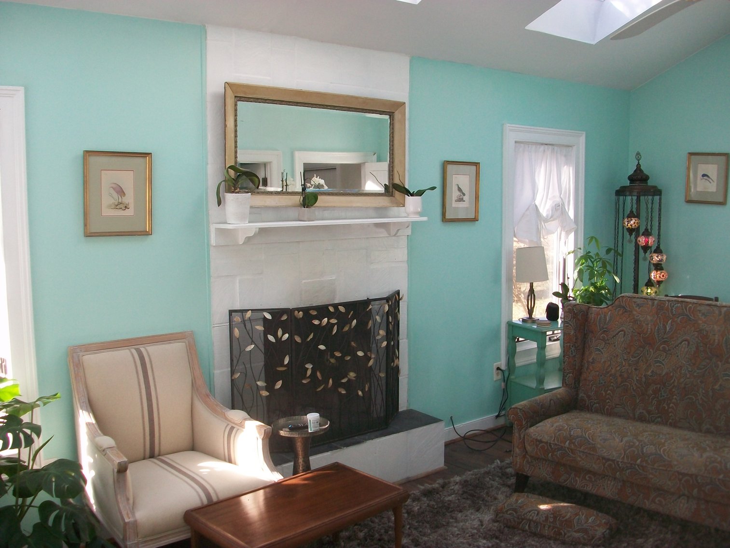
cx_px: 365
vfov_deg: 41.8
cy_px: 274
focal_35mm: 34
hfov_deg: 54.0
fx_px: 717
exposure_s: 1/80
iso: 80
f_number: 2.8
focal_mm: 5.7
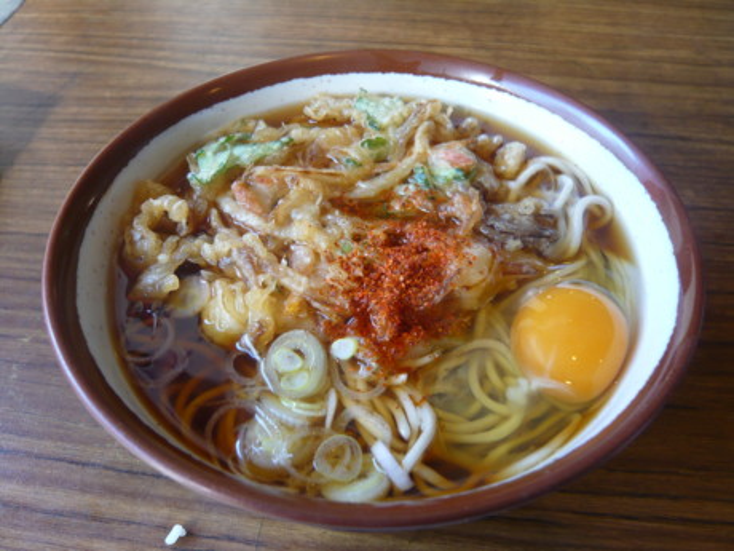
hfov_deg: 63.4
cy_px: 276
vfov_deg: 49.7
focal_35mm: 28
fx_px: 594
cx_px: 367
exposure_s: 1/30
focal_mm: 4.6
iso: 100
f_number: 2.8
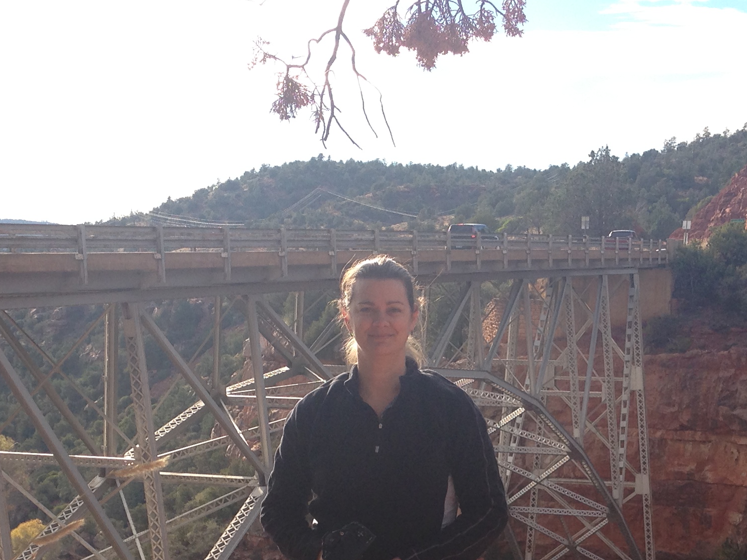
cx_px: 501
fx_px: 1554
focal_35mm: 72
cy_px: 577
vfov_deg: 19.8
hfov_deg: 26.9
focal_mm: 4.12
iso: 50
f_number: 2.4
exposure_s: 1/874
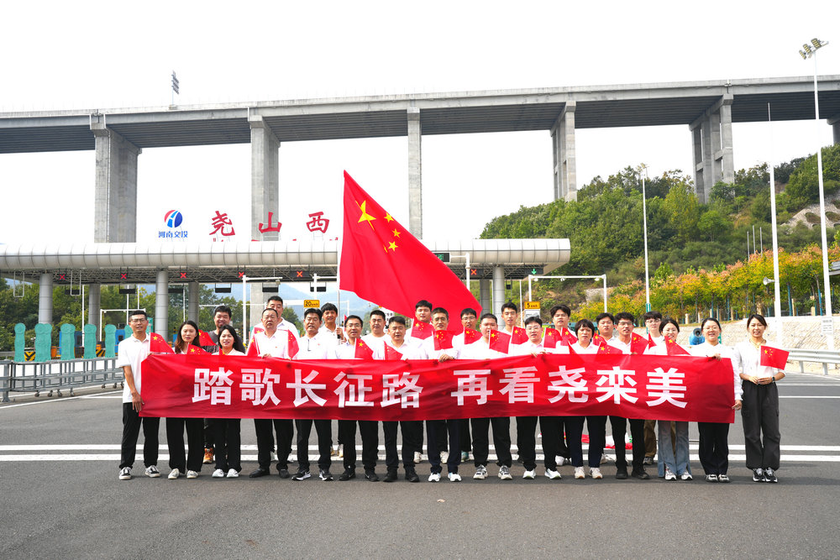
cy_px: 280
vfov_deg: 37.9
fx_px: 817
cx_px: 420
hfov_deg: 54.4
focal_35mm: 35
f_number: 9.5
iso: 100
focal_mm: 35
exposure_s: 1/125
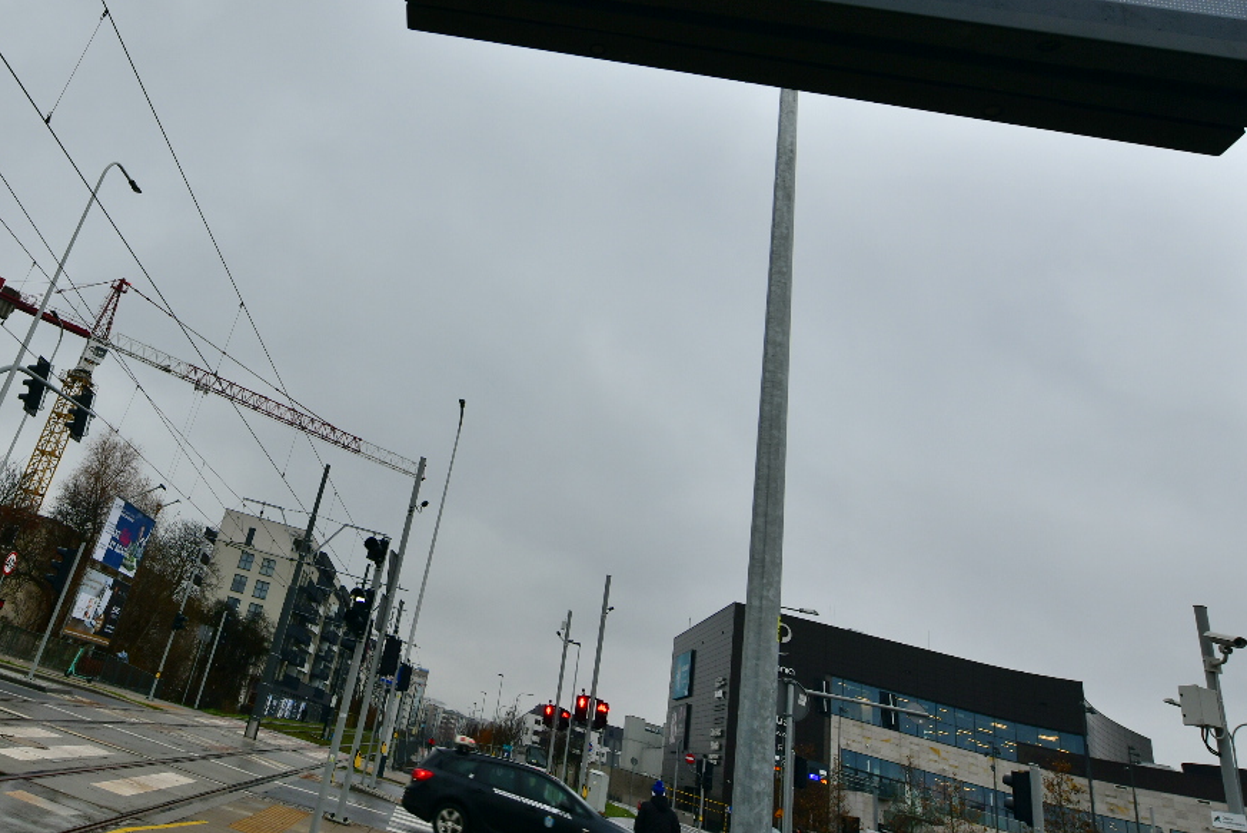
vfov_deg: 47.6
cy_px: 203
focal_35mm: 26
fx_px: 901
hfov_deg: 66.5
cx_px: 366
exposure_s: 1/125
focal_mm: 14
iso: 100
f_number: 6.3
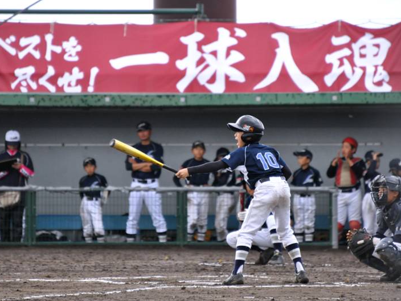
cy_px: 151
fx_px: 5688
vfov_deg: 3.0
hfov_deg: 4.0
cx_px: 203
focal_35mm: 491
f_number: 5.6
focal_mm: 300
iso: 1600
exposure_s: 1/400
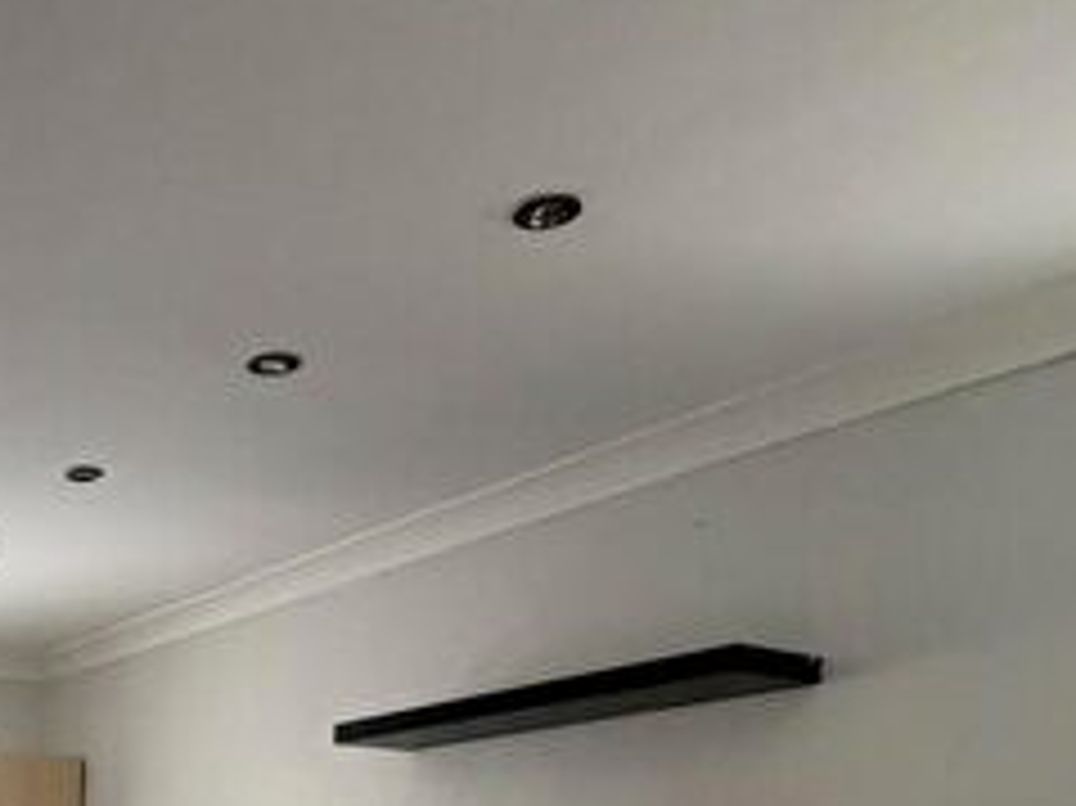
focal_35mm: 41
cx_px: 36
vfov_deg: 27.0
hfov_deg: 40.8
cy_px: 1150
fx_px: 1274
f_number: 2.2
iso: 400
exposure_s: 1/60
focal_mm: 2.22
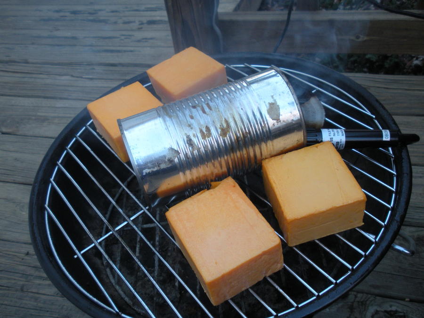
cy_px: 159
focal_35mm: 36
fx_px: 441
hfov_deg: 51.4
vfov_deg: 39.7
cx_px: 212
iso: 189
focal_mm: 6.3
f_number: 3.5
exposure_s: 1/60
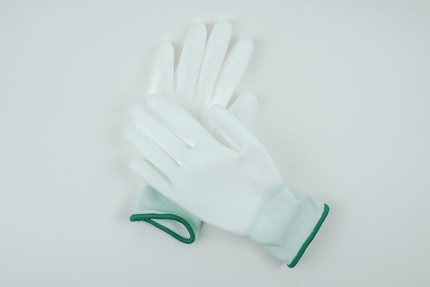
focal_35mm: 52
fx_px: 621
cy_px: 144
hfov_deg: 38.2
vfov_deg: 26.0
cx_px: 215
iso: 400
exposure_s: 1/160
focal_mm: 35
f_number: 13
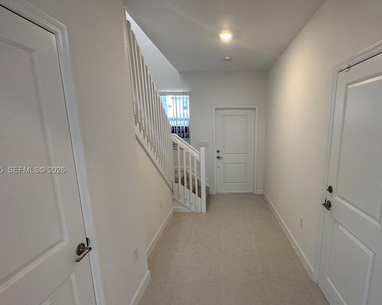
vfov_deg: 70.6
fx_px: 215
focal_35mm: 19
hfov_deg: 82.4
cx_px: 227
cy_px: 171
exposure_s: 1/120
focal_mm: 2.22
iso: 250
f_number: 2.2
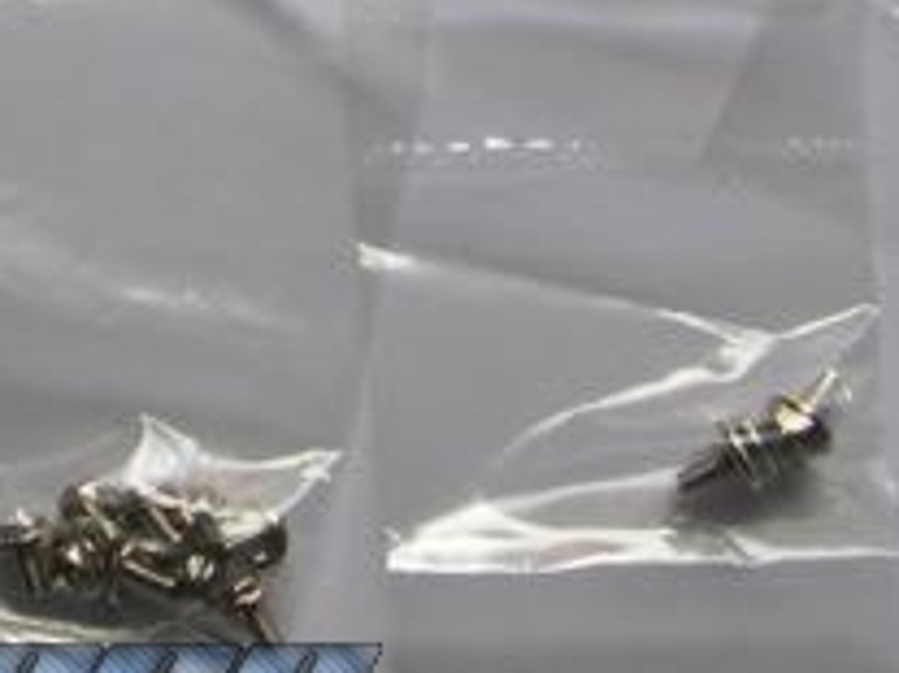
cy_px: -174
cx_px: 104
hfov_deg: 17.6
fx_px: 2855
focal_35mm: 110
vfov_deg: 13.0
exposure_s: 1/86.4
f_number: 2.8
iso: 50
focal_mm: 5.8
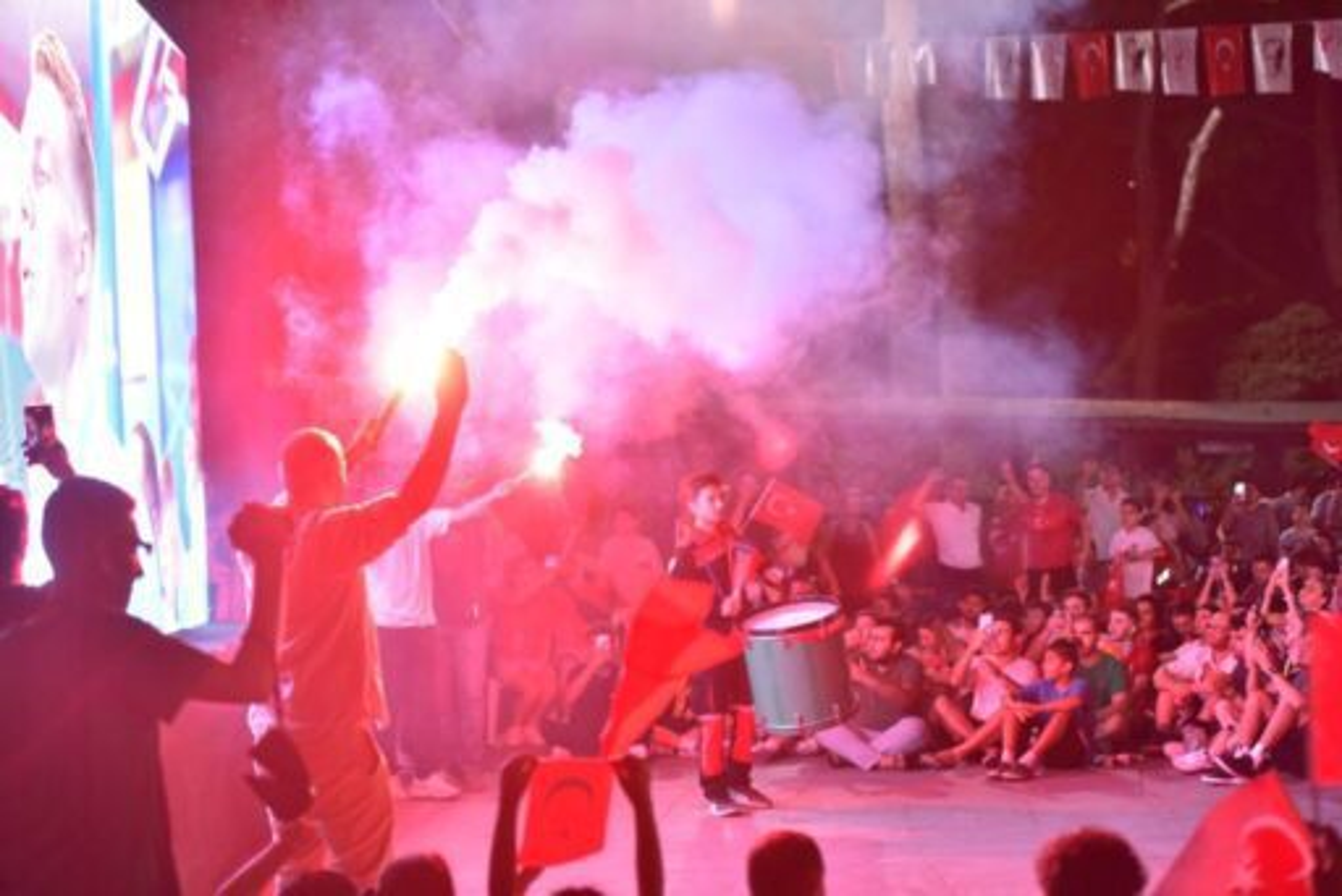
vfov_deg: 19.5
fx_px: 2611
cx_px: 671
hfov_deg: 28.8
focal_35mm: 70
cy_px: 448
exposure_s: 1/100
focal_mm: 70
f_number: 2.8
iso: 2000
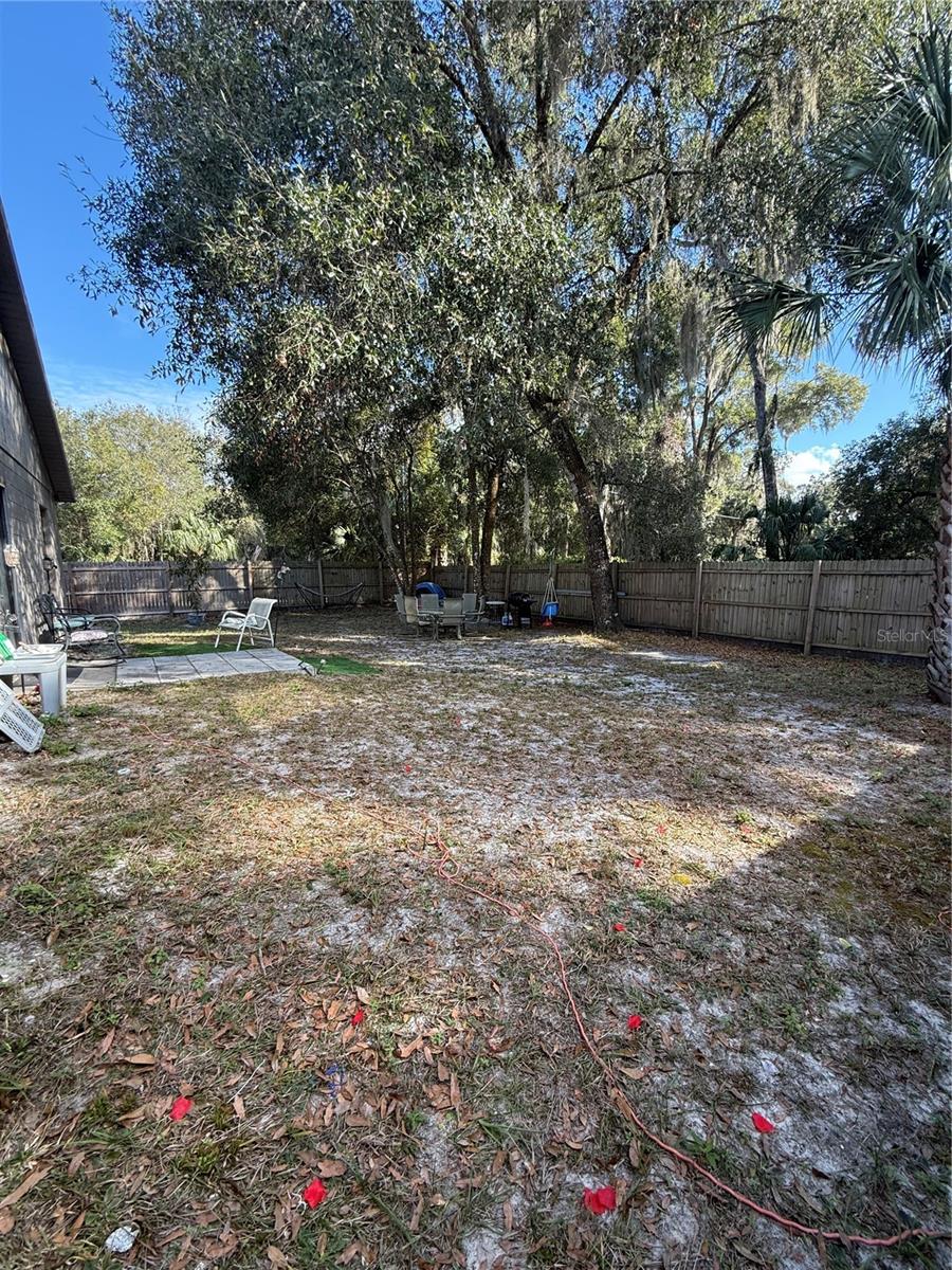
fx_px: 513
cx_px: 476
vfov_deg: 102.1
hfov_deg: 85.7
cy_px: 635
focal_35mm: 14
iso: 50
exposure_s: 1/151
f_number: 2.2
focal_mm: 2.22
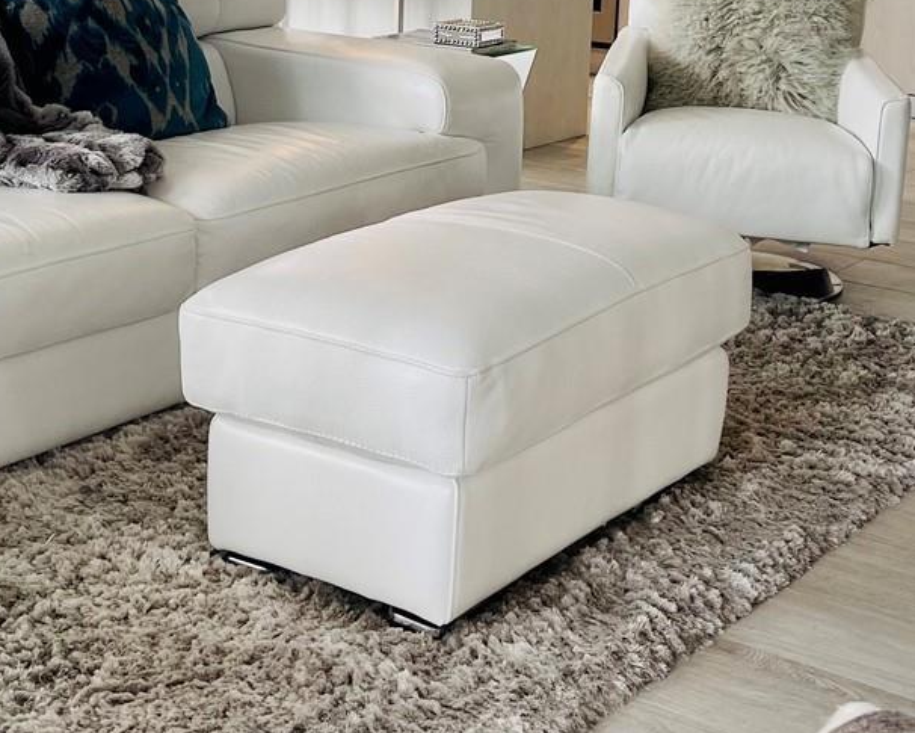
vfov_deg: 22.2
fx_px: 1815
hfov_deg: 28.0
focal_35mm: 67
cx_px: 272
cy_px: 62
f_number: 1.6
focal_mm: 5.1
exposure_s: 1/120
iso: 32
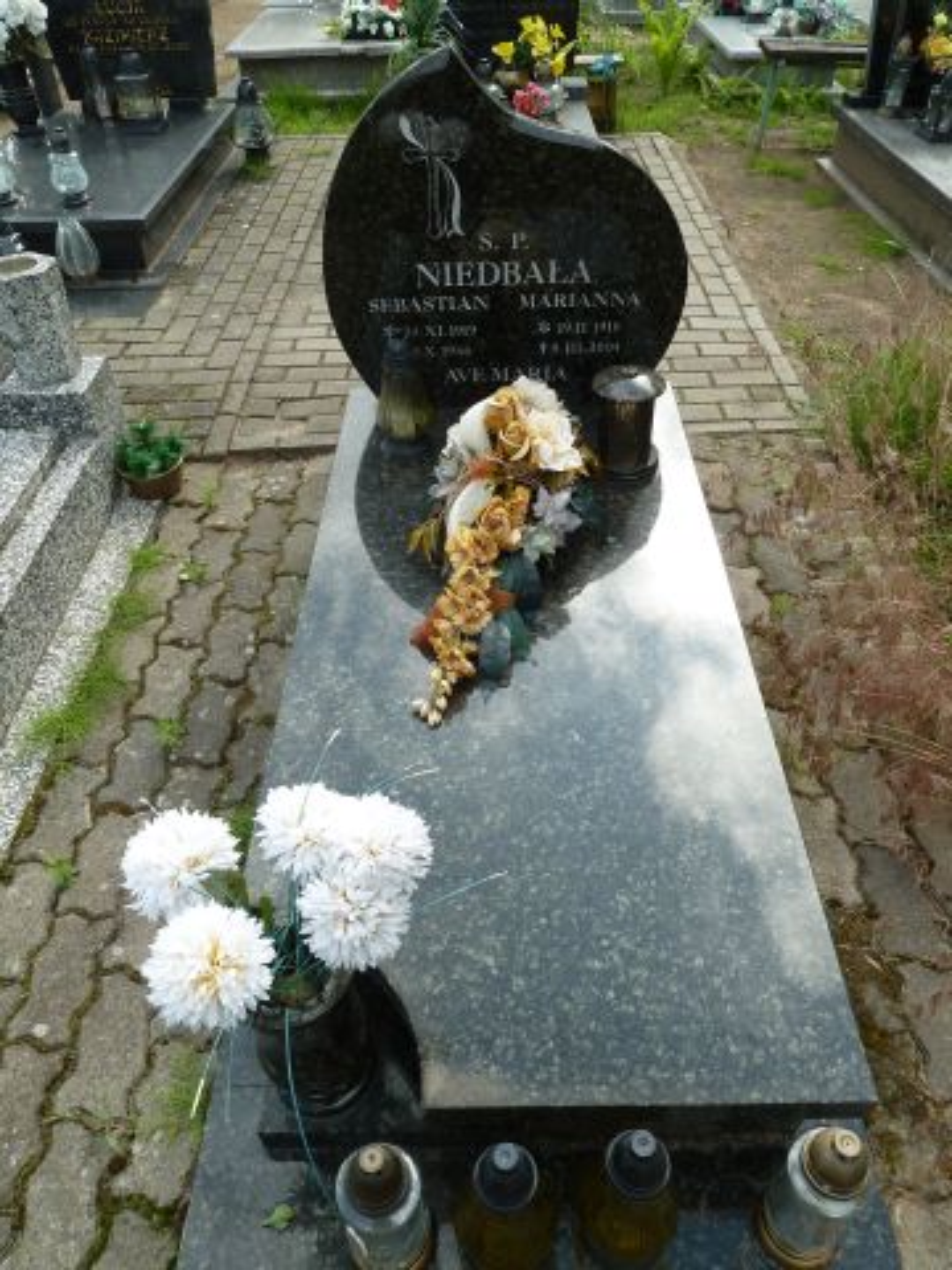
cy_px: 635
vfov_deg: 69.4
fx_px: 917
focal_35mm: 25
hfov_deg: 54.9
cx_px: 476
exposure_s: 1/160
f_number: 4
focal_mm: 4.1
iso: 80
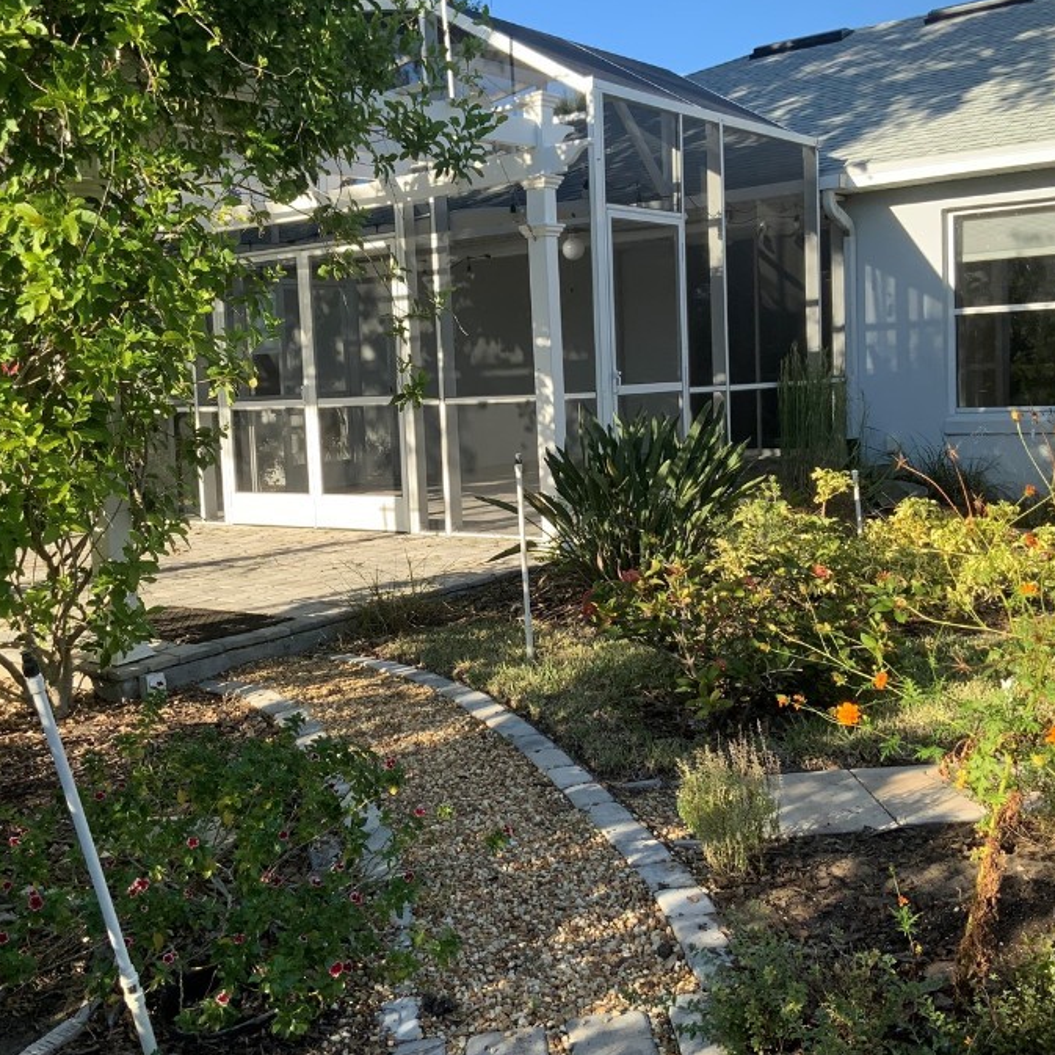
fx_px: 1345
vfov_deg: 42.8
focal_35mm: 39
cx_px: 475
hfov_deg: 42.8
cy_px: 481
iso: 16
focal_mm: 3
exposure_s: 1/728
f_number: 1.8
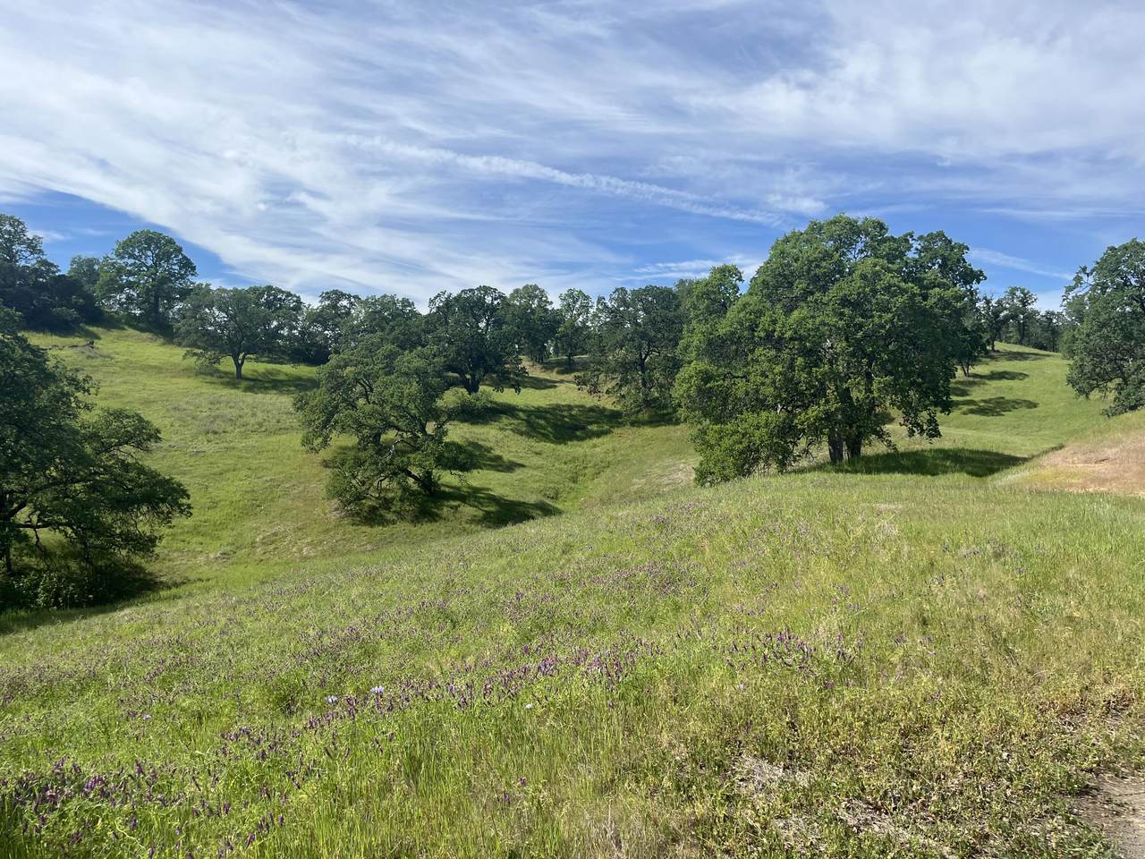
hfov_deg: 67.3
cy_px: 430
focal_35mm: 26
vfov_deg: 53.1
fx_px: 860
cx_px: 572
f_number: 1.6
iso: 50
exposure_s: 1/3745
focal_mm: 5.1
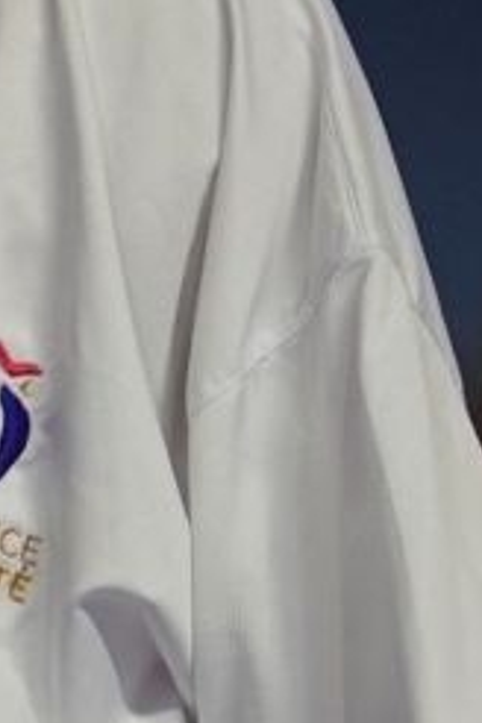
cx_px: 544
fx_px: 39360
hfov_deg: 0.7
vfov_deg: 1.1
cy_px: 488
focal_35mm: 1960
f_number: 2.8
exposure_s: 1/1000
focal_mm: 179
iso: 640
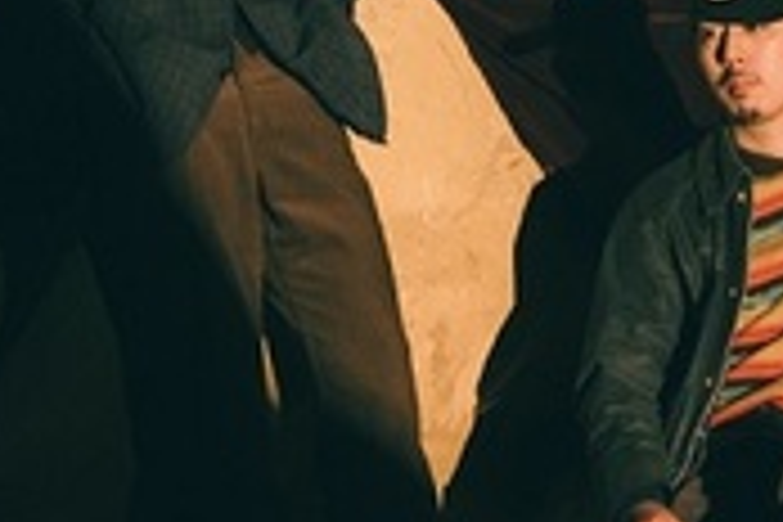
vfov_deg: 4.7
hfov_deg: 7.2
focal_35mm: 286
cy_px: -432
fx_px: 6220
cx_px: 666
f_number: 4
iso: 2500
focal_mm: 70
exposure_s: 1/80
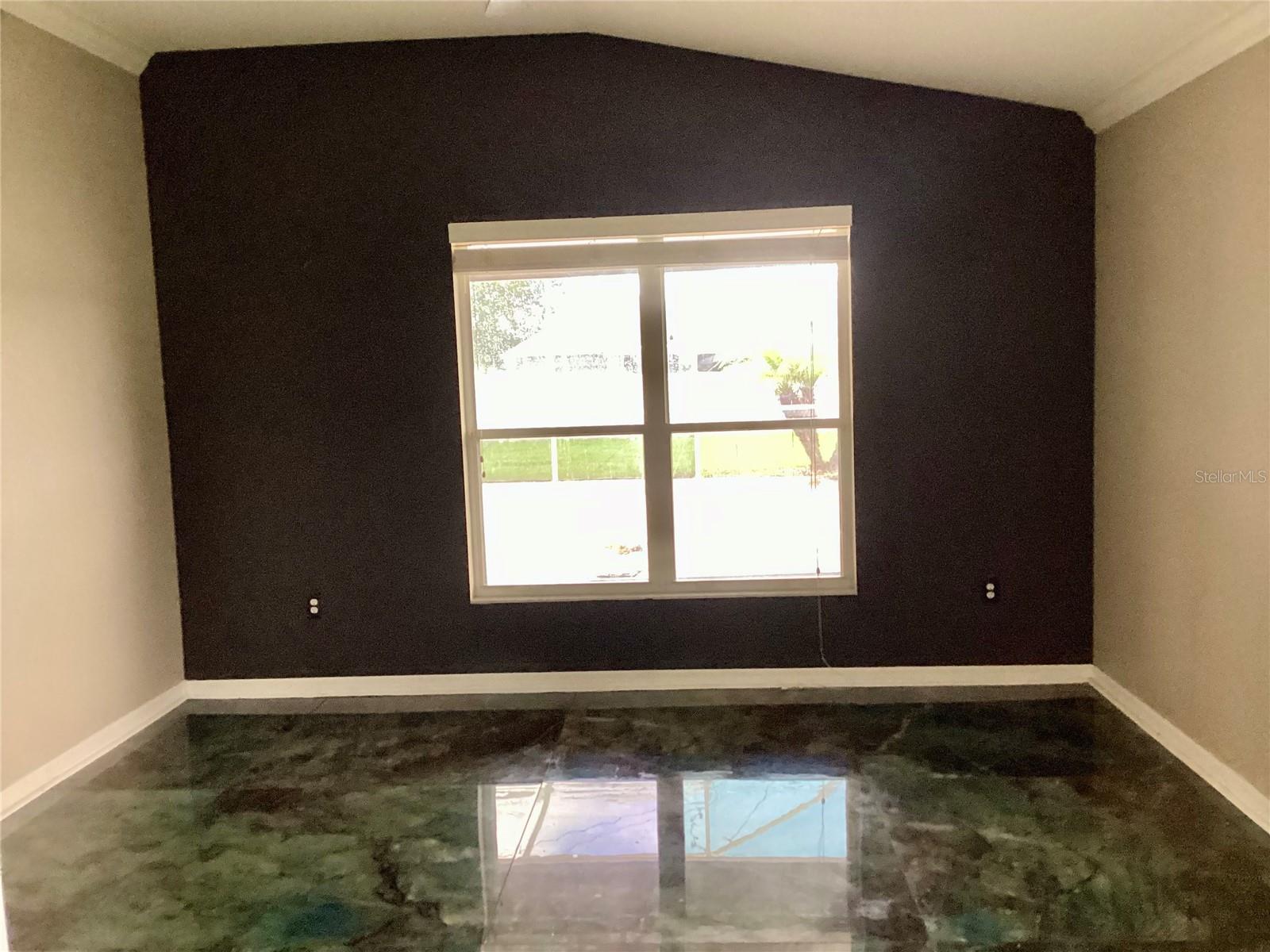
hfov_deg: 58.4
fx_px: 1137
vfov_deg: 45.4
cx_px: 635
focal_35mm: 31
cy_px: 476
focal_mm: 3.3
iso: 250
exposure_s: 1/60
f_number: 2.4
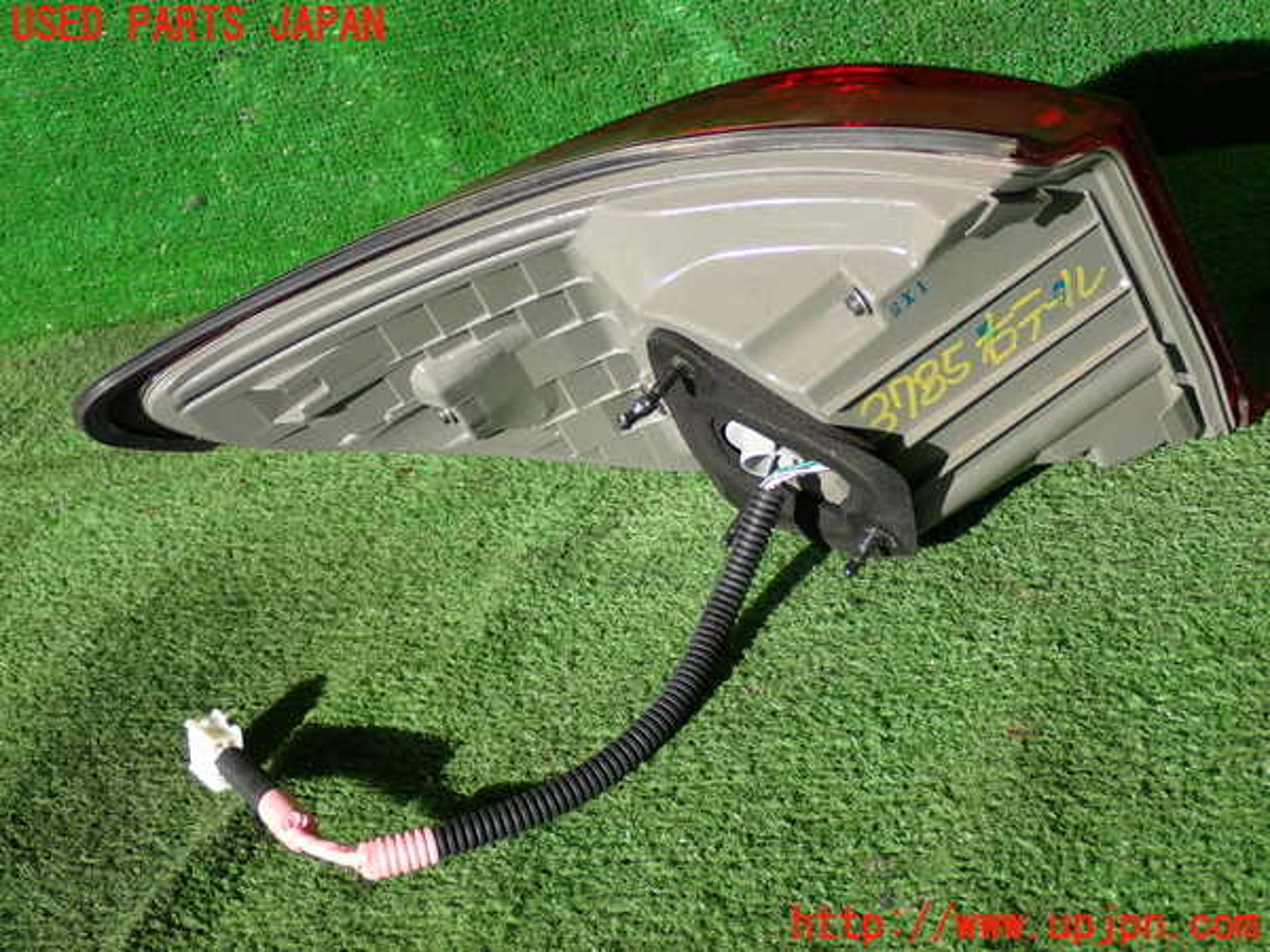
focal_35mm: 54
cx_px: 635
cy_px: 476
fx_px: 1981
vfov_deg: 27.0
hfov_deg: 35.5
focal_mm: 9.65
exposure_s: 1/500
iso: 100
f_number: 3.3
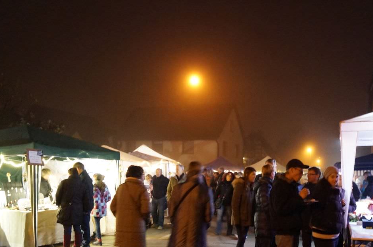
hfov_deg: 47.4
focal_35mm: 41
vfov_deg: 31.8
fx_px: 424
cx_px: 200
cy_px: 192
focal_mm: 16
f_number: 3.5
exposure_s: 1/13
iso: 3200
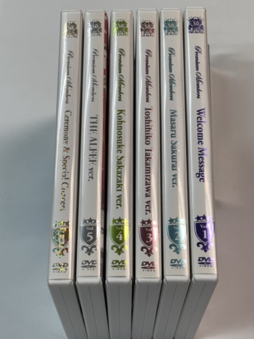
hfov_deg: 26.1
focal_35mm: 56
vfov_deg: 34.4
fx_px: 549
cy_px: 172
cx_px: 127
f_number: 1.6
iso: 40
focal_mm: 5.96
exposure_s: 1/100
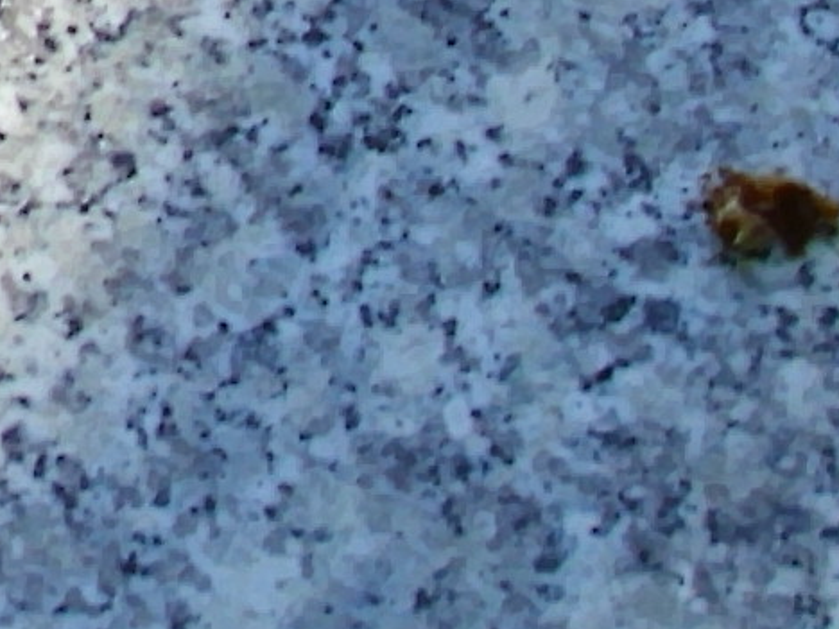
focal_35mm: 273
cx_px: -16
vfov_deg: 5.3
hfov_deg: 7.2
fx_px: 6617
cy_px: -602
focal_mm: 6.2
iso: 50
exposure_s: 1/139
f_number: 3
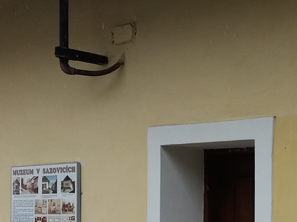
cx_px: 268
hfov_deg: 22.7
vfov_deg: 17.1
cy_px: 236
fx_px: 721
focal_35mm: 84
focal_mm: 3.7
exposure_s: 1/532
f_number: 1.9
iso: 64
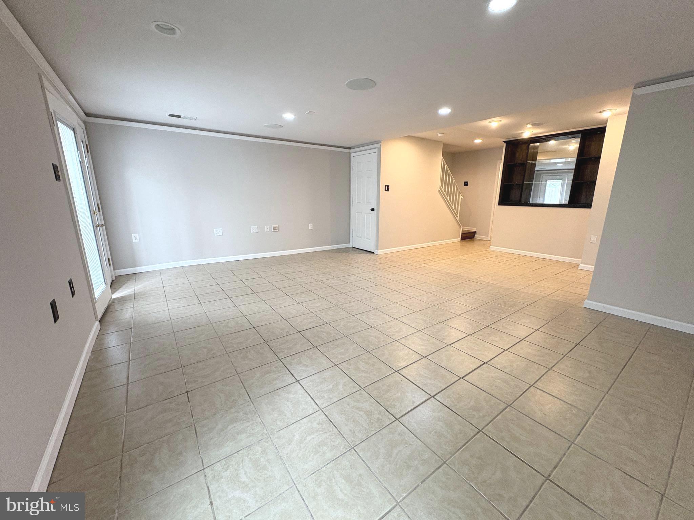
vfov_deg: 85.7
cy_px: 260
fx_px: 281
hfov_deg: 102.1
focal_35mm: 14
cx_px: 347
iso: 160
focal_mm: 2.22
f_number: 2.2
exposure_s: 1/60
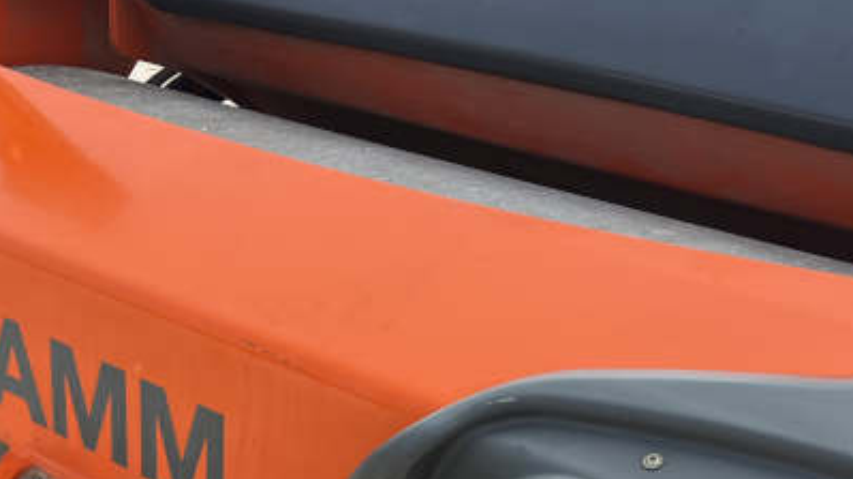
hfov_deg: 29.7
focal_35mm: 71
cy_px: 470
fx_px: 1605
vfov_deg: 16.6
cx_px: 346
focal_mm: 5.7
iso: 50
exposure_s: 1/2299
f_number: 1.5
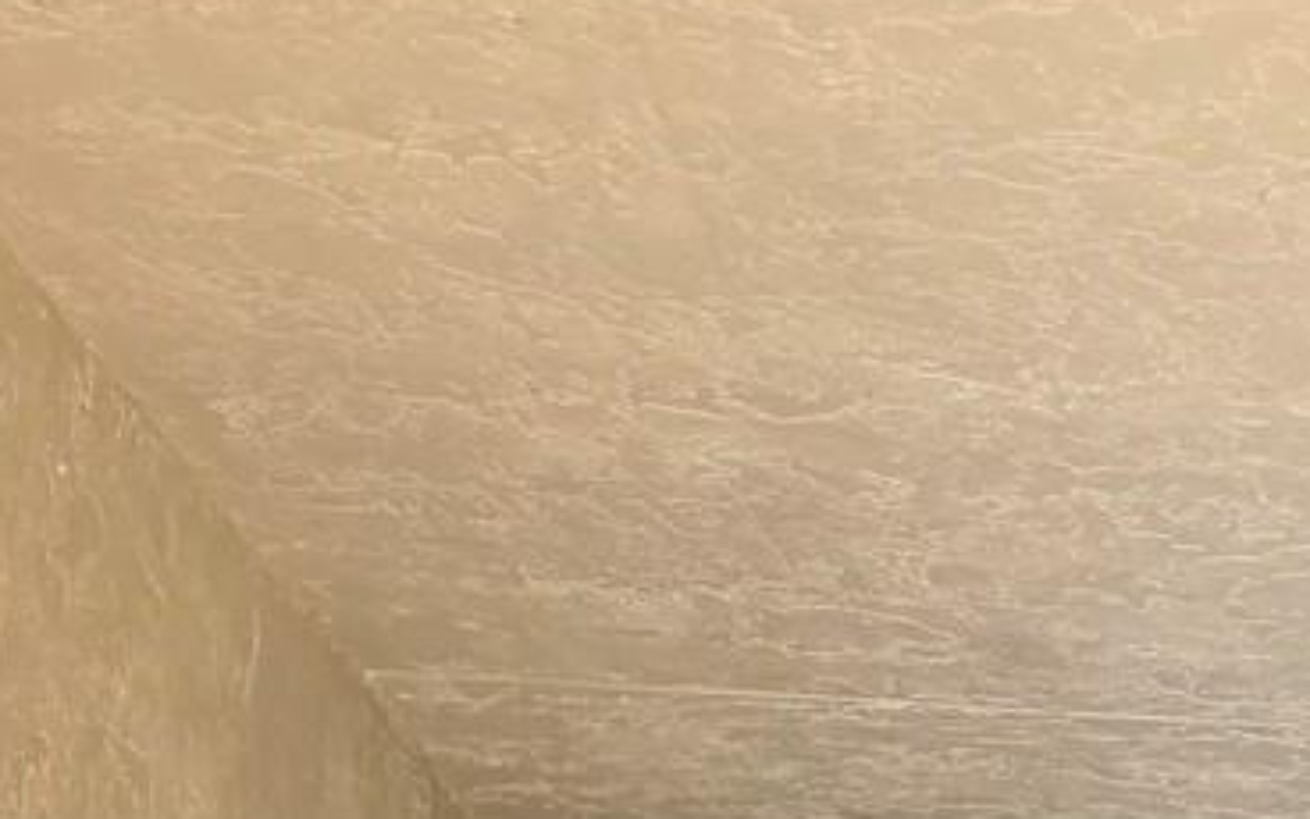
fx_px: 3784
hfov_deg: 17.7
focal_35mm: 106
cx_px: 1954
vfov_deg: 11.6
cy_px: 1350
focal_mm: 6.3
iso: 80
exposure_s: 1/182
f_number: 1.7
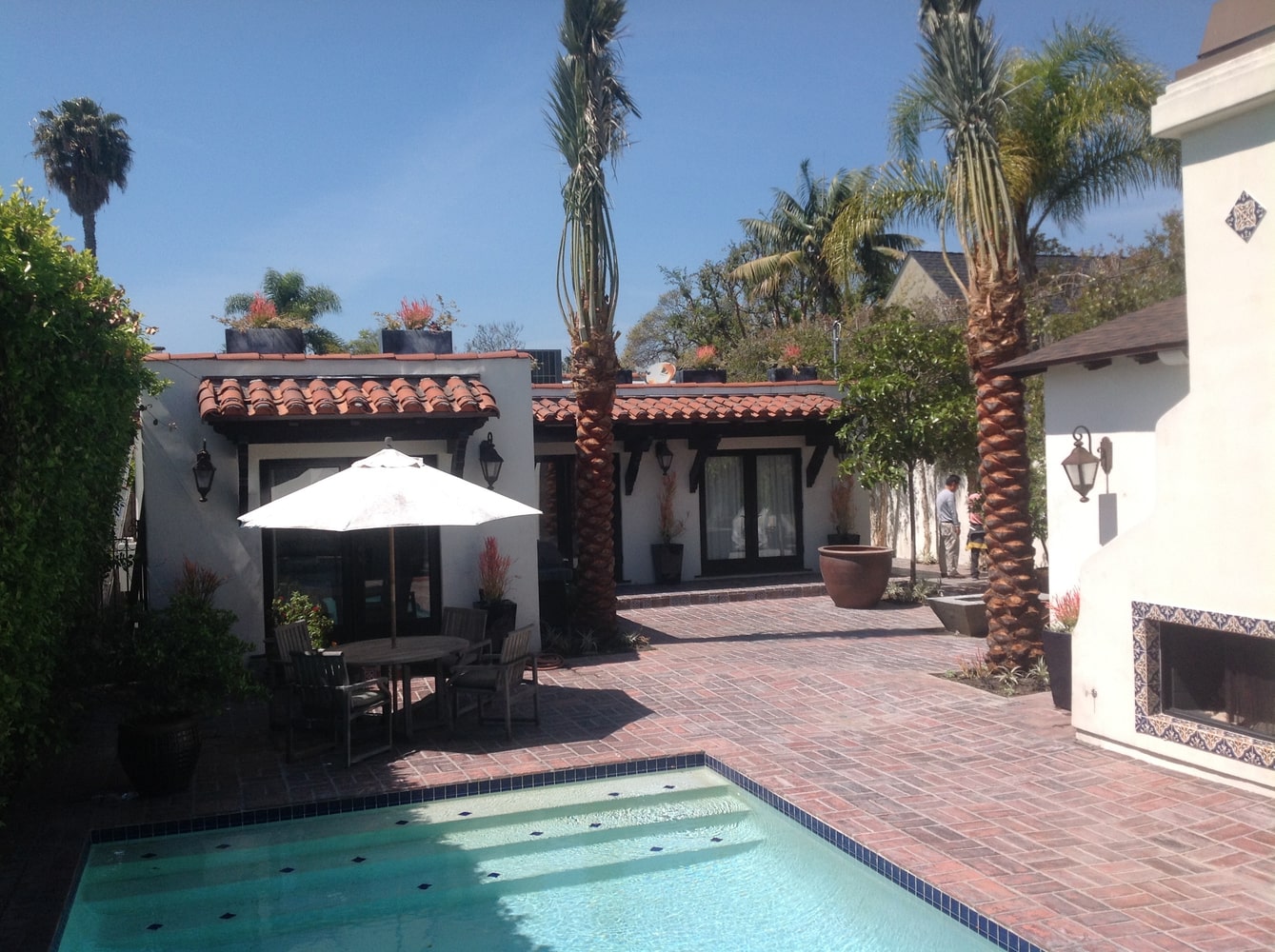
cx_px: 638
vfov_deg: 40.6
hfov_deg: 52.7
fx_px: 1287
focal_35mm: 35
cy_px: 476
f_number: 2.4
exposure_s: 1/1890
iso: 50
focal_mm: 4.28
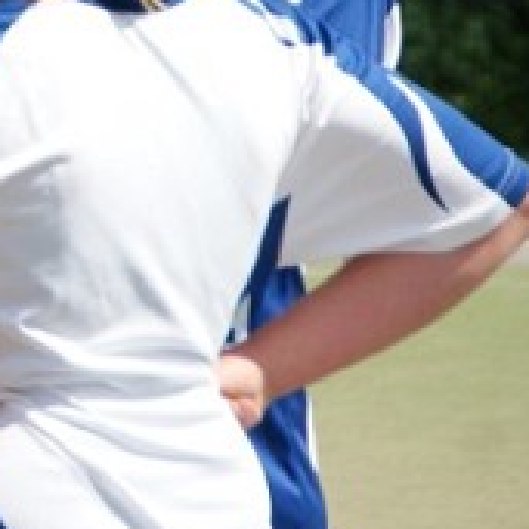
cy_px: -244
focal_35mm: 705
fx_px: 12189
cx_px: -535
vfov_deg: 2.5
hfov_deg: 2.5
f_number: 6.3
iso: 200
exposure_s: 1/400
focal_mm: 120
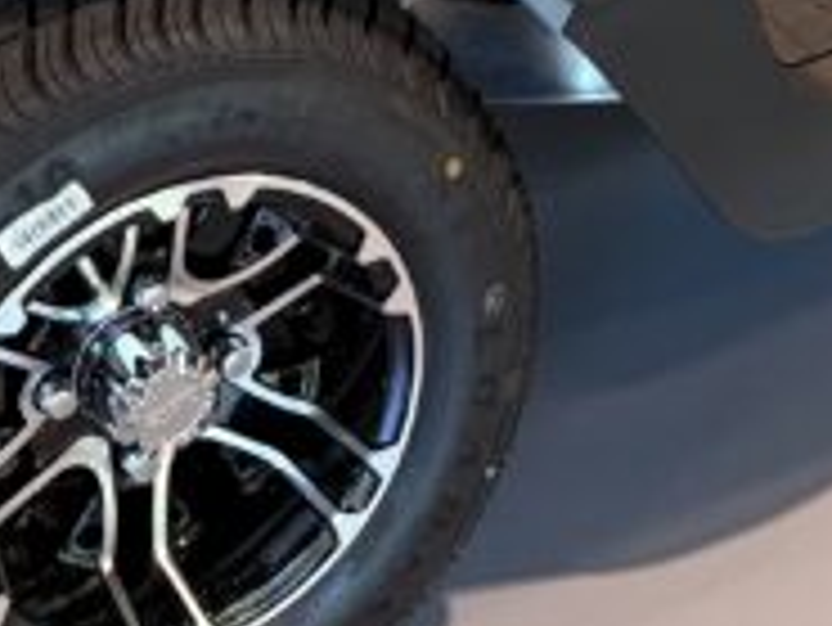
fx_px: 3199
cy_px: -712
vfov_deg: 10.1
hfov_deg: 14.5
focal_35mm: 133
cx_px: 917
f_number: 1.78
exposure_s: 1/120
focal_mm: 6.76
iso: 200
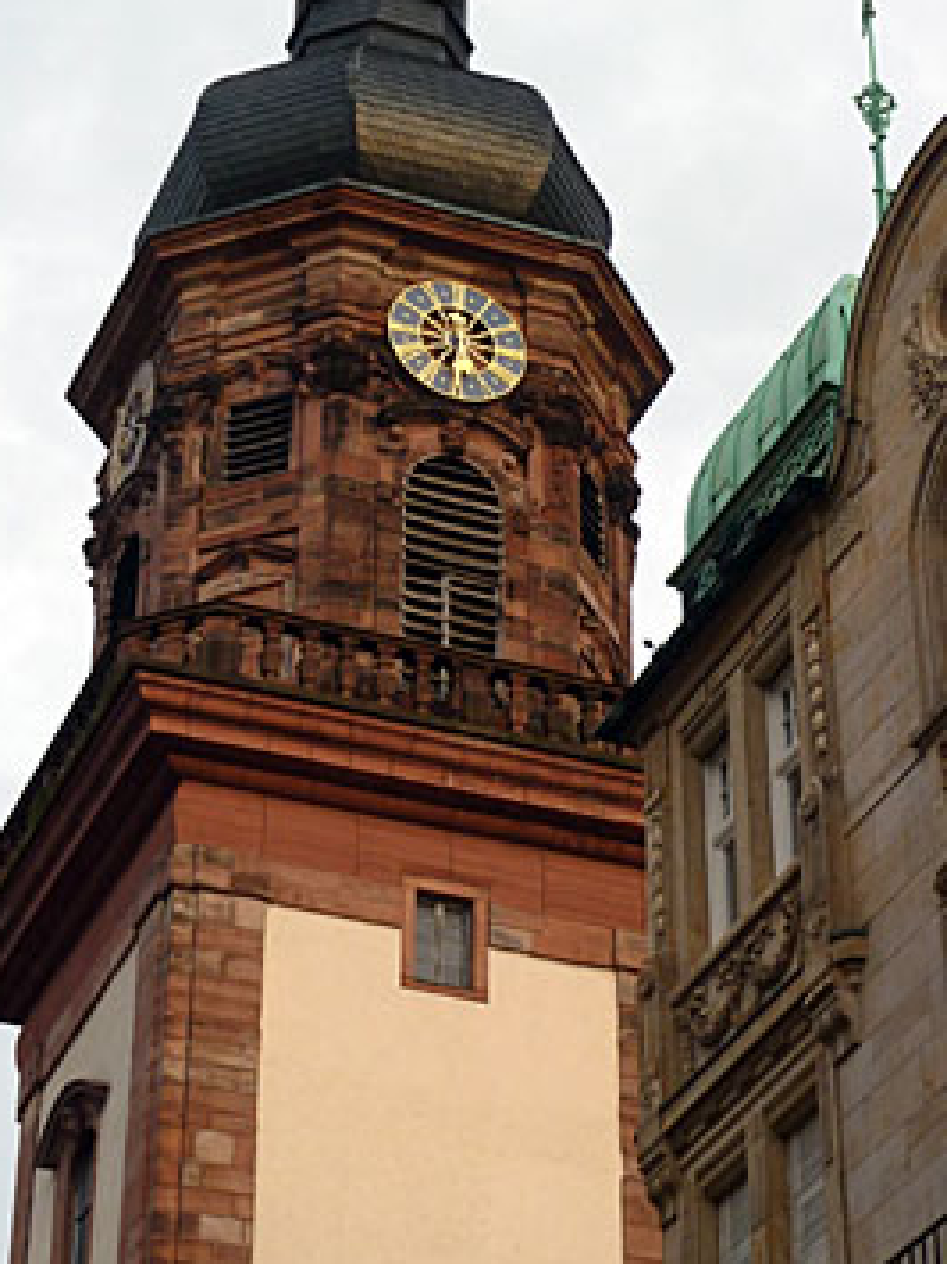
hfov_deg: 15.9
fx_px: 3394
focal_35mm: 93
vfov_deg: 21.1
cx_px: 552
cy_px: 573
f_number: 3.9
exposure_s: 1/80
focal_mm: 9.1
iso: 80
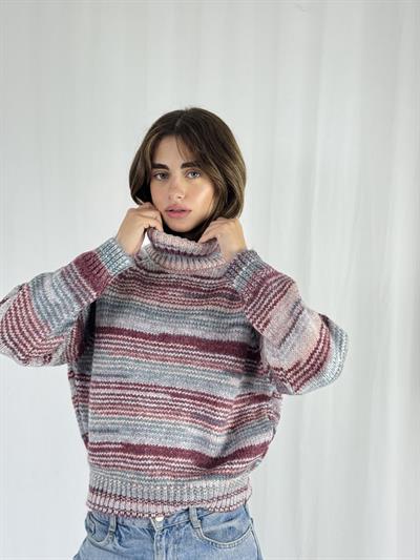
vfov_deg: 39.6
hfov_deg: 30.3
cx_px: 210
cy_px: 280
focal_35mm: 48
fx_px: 776
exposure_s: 1/100
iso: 80
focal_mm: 6.76
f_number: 1.78
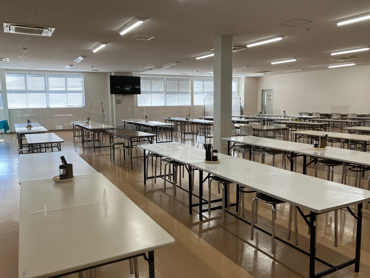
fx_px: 299
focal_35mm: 28
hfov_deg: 63.4
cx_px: 185
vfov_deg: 49.7
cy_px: 139
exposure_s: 1/151
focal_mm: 3.99
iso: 40
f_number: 1.8
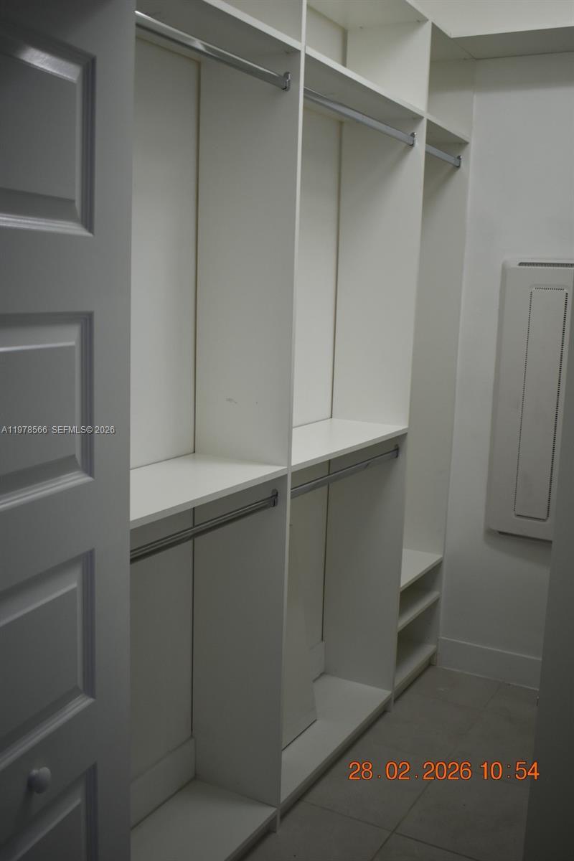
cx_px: 287
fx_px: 861
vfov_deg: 53.1
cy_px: 430
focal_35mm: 36
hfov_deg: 36.9
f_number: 4
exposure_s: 1/60
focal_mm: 24
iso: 400
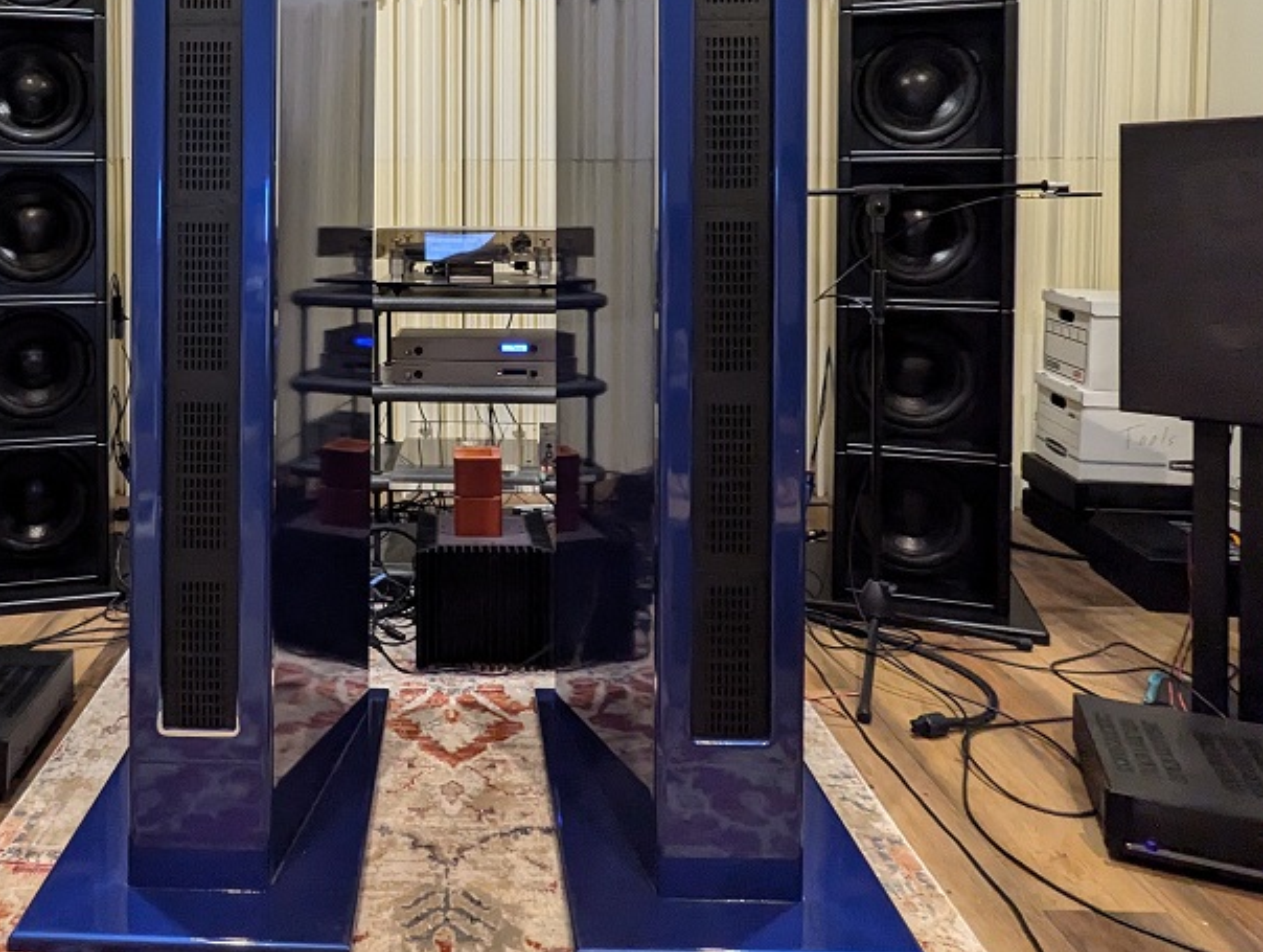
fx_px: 987
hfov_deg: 63.6
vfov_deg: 49.4
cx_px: 420
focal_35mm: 27
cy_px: 239
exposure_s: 1/24
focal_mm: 2.35
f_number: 2.2
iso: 818
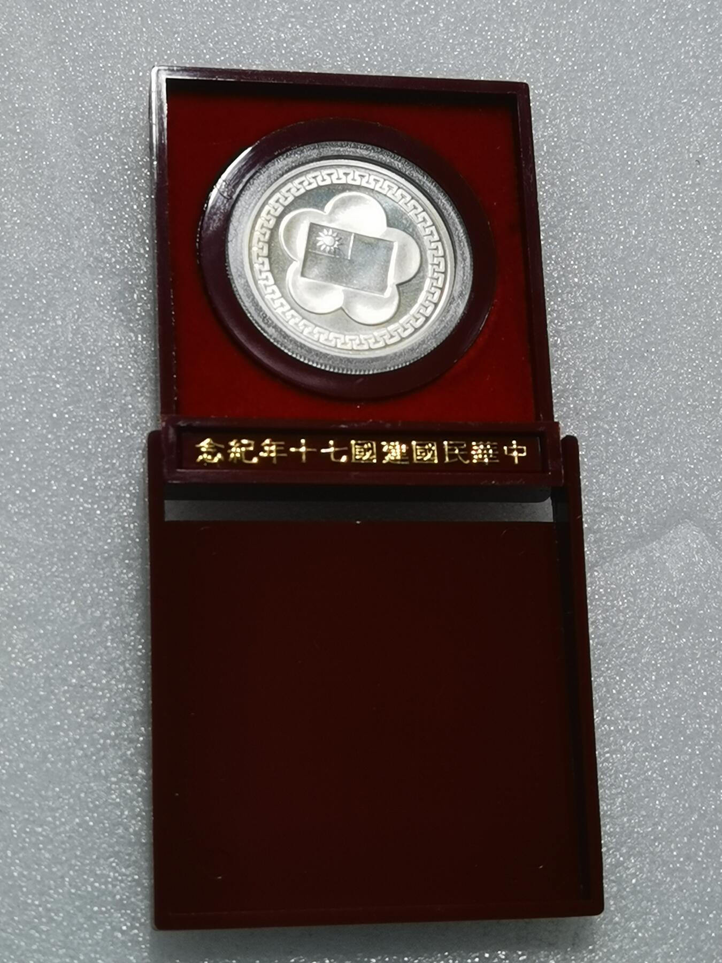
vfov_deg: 27.8
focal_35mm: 70
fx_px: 1947
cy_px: 482
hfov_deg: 21.0
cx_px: 361
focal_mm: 6.67
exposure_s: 1/118
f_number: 1.9
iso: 50
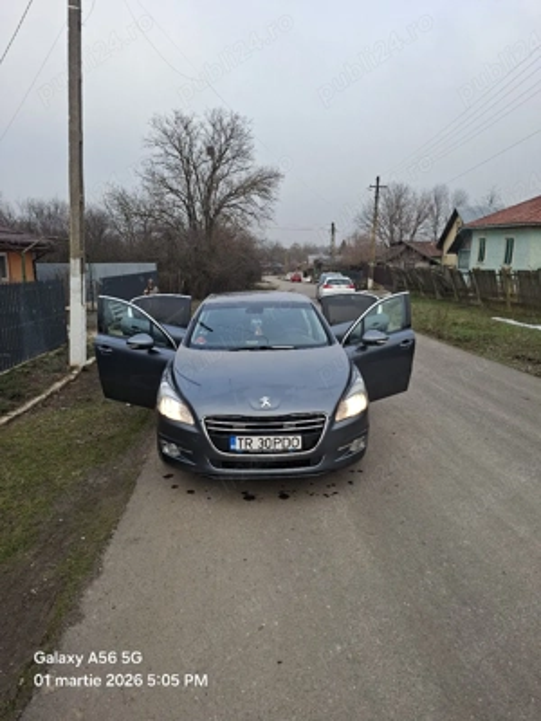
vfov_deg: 73.9
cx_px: 270
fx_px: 479
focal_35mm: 23
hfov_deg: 58.9
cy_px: 360
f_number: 1.8
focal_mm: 5.54
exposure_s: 1/244
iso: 50
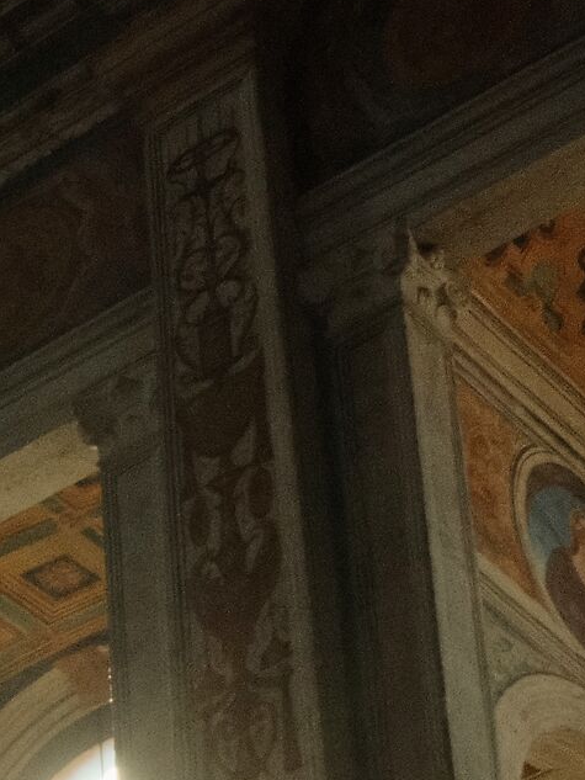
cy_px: 928
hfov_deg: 8.6
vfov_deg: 11.8
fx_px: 3694
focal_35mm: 164
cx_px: -573
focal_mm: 30
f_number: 14
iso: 5000
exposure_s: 1/320
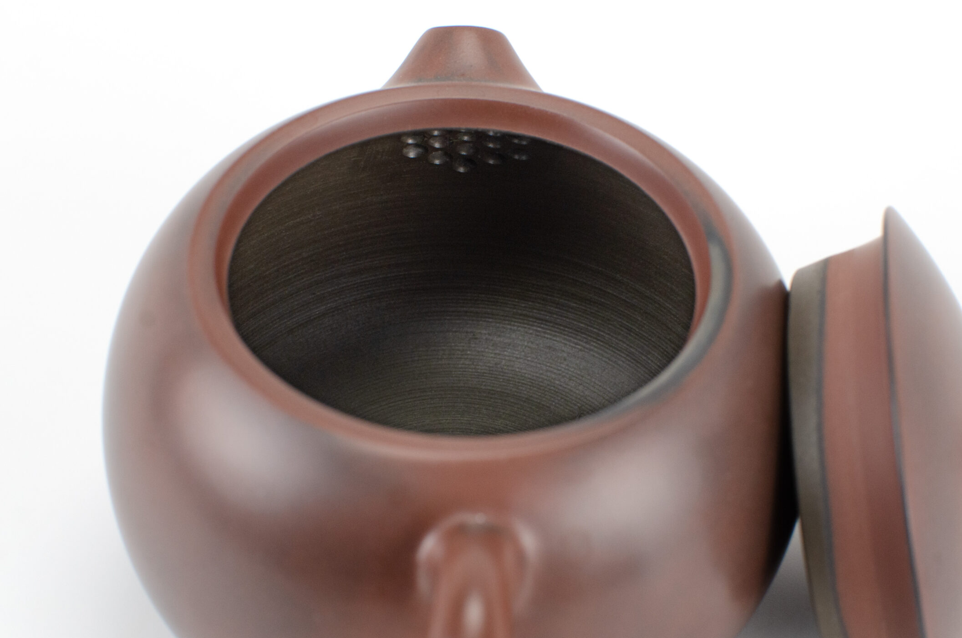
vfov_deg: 21.3
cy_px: 320
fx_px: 1696
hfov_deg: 31.7
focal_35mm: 64
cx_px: 492
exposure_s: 1/80
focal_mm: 35
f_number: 8
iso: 400
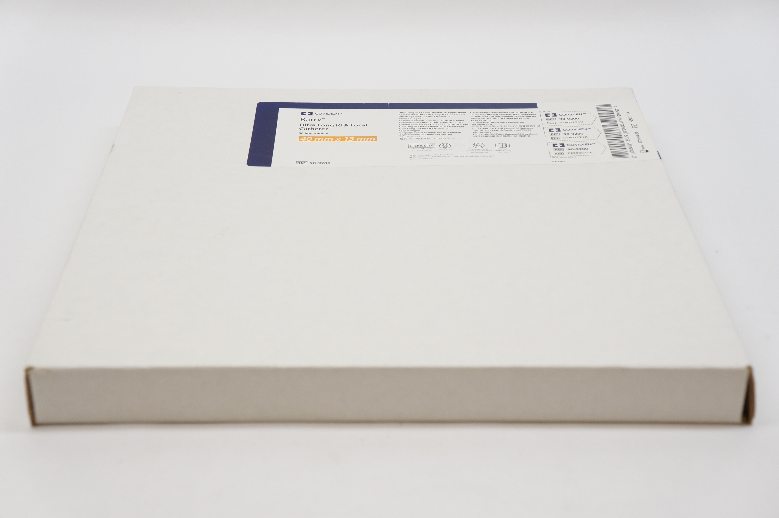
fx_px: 1200
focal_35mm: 56
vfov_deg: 24.3
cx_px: 390
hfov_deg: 36.0
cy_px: 259
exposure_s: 1/100
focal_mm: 37
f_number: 5.6
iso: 400
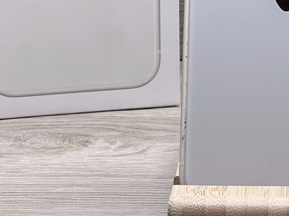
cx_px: 234
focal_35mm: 215
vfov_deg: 6.9
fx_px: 1795
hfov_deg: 9.2
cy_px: -47
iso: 50
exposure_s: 1/100
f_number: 2.8
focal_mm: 9
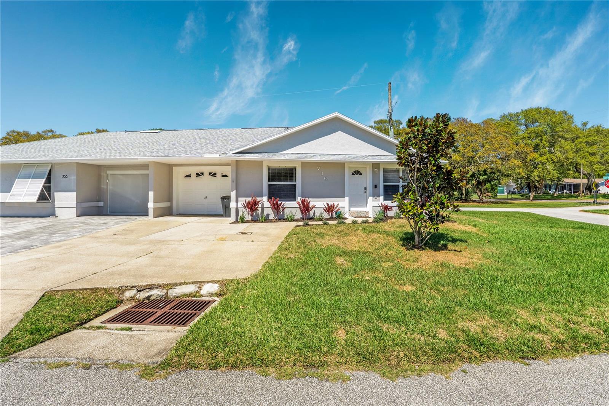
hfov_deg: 95.0
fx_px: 279
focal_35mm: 16
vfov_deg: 72.0
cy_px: 203
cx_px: 304
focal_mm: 11
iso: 250
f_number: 9
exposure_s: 1/4000
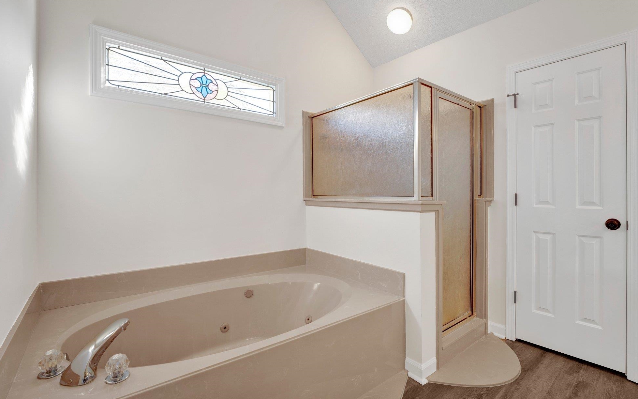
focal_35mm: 17
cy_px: 184
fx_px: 291
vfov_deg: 68.7
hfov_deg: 95.2
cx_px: 325
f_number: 8
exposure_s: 1/40
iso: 400
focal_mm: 15.7
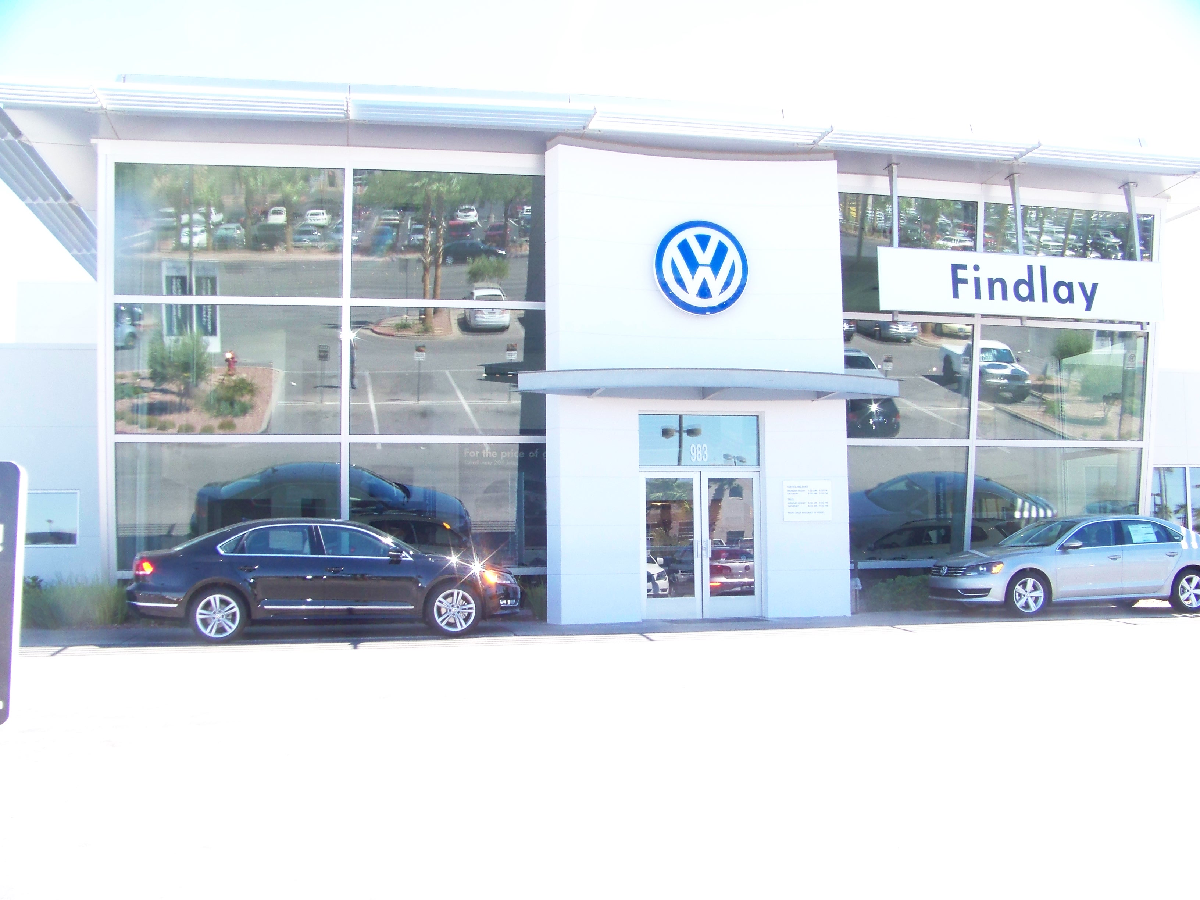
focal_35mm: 36
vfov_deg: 39.7
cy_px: 450
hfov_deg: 51.4
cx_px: 600
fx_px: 1248
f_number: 5.6
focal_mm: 5.85
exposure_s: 1/160
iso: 200
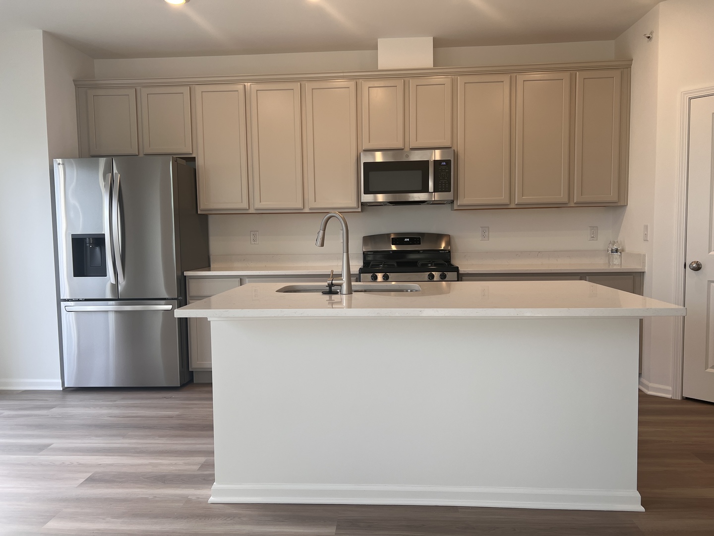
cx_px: 357
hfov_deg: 67.3
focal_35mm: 26
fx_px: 536
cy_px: 268
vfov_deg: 53.1
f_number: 1.5
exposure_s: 1/136
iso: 32
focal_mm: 5.7
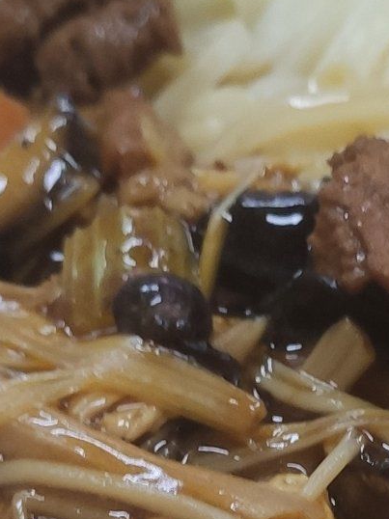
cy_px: 692
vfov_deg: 14.3
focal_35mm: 132
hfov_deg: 11.1
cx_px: 384
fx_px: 1979
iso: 297
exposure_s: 1/50
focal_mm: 4.77
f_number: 1.75
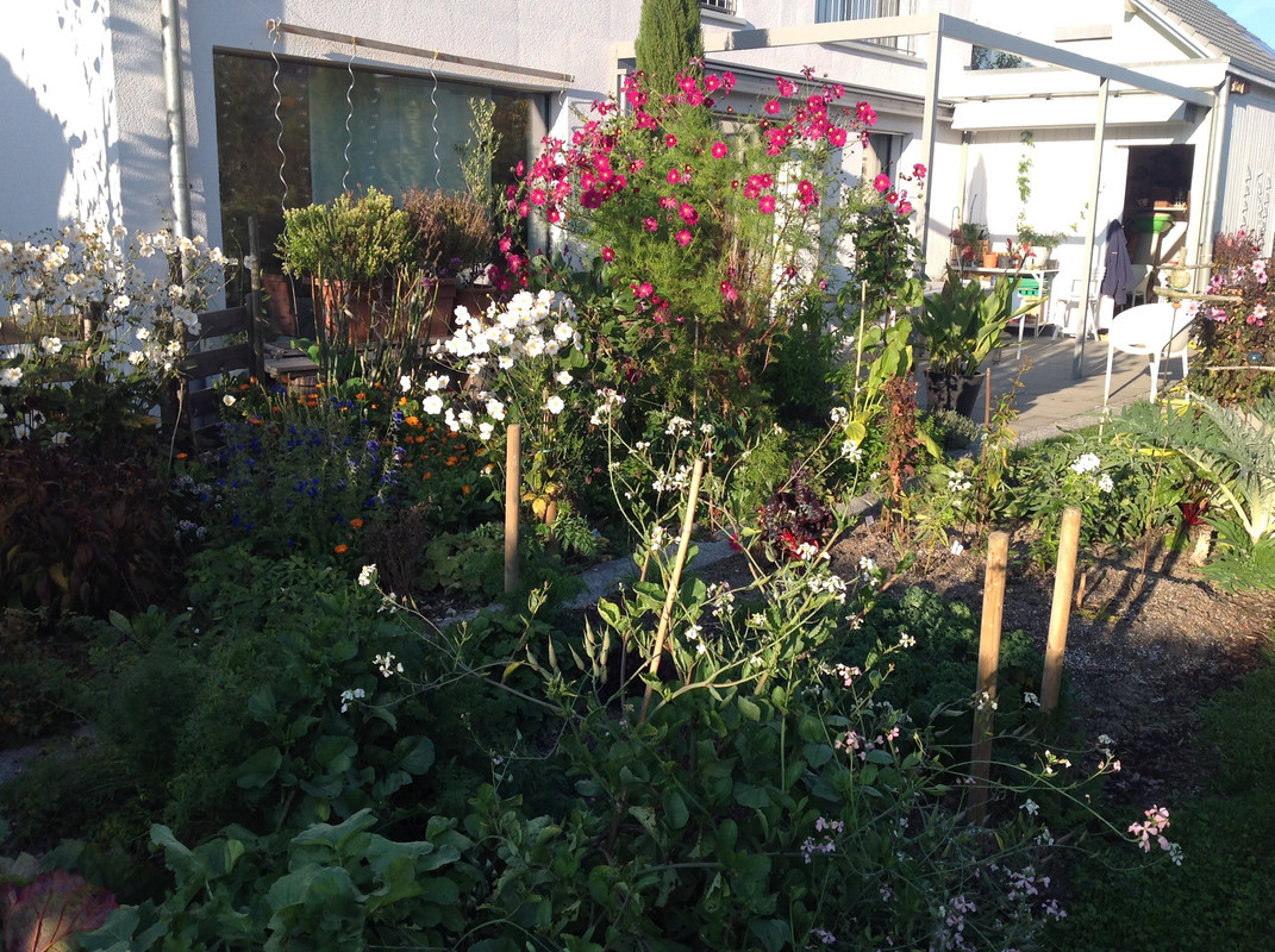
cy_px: 476
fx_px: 1287
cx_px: 638
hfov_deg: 52.7
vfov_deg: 40.6
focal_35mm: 35
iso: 50
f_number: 2.4
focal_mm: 4.28
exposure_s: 1/593
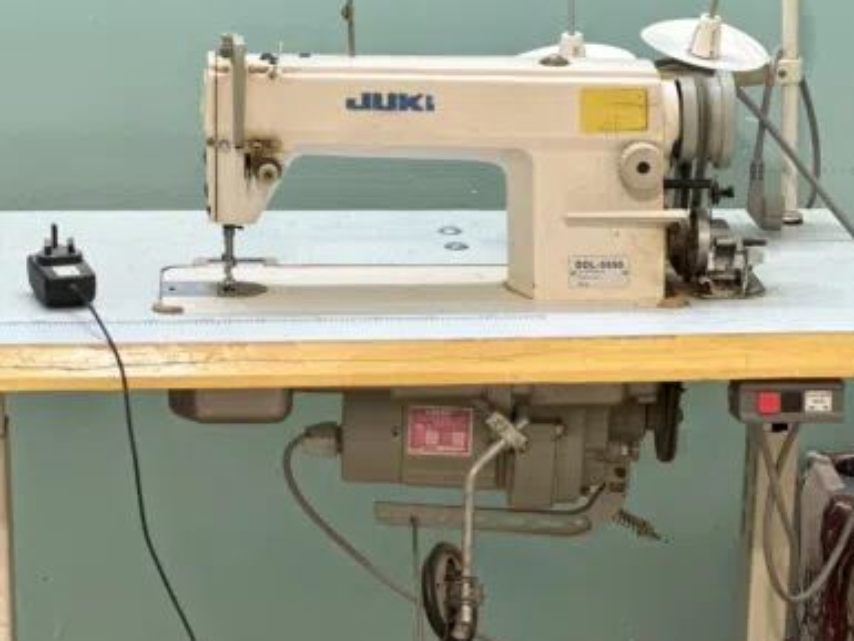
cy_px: 282
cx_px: 284
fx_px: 3159
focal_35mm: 128
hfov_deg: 15.4
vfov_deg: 11.6
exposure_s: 1/25
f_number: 2.8
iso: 320
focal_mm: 9
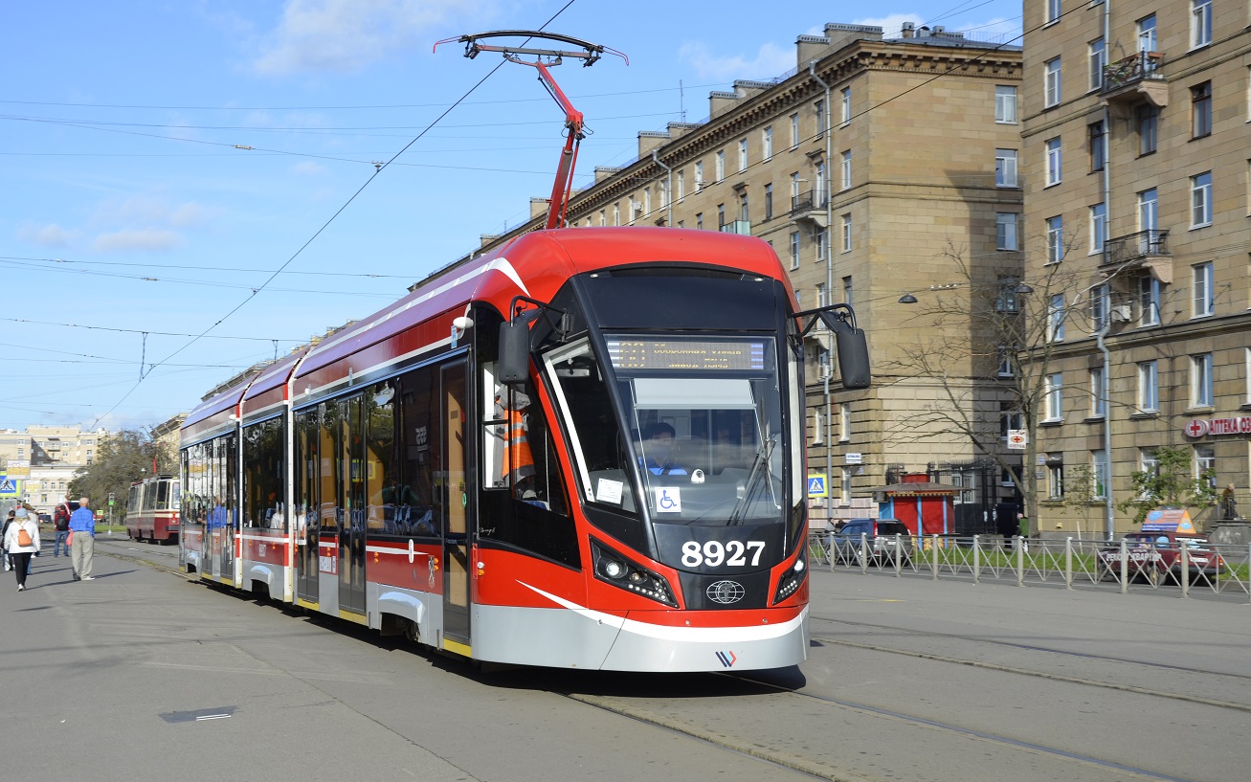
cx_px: 636
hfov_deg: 34.5
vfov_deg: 22.0
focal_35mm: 59
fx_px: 2012
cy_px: 382
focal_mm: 38
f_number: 8
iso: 110
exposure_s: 1/250
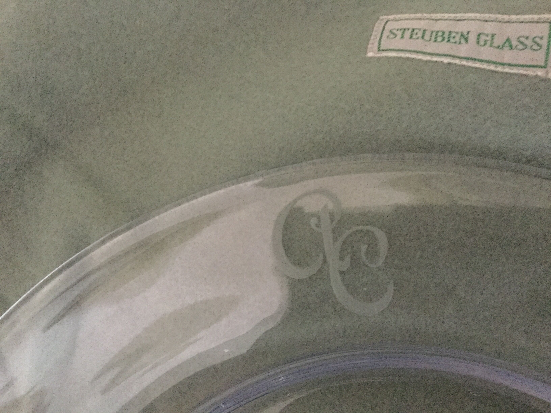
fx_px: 493
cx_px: 276
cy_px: 206
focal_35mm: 31
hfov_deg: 58.4
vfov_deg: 45.4
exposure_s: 1/17
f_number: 2.4
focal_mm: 3.3
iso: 640
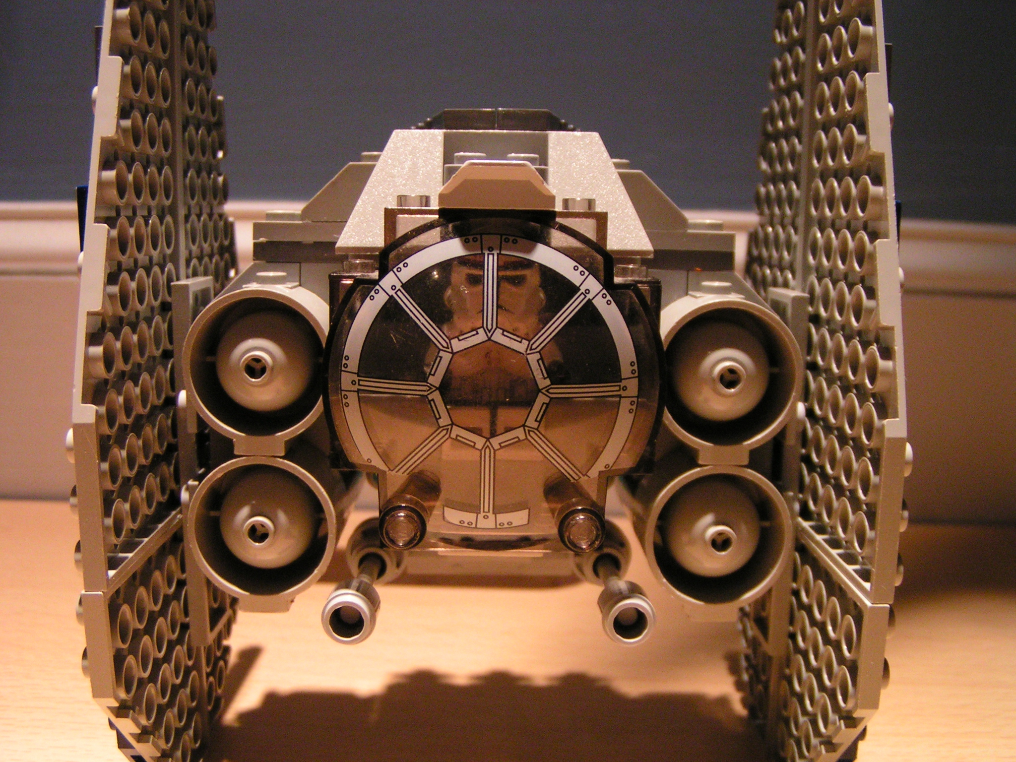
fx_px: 1115
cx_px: 508
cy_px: 381
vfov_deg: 37.7
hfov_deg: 49.0
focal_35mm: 38
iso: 200
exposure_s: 1/30
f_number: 2.8
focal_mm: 5.8
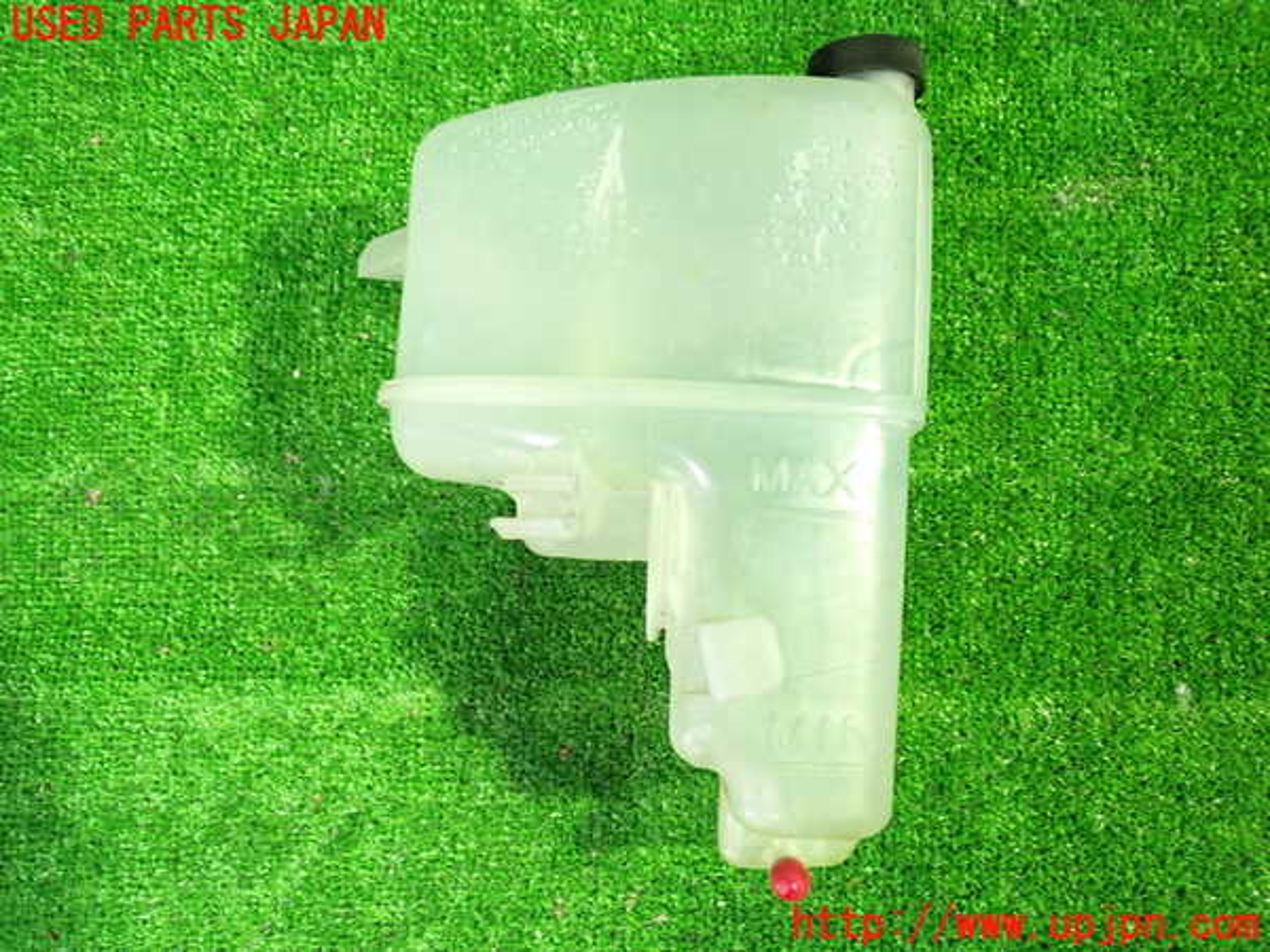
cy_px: 476
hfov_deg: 60.0
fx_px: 1101
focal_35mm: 30
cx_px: 635
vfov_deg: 46.8
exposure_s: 1/25
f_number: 2.3
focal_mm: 5.4
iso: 800
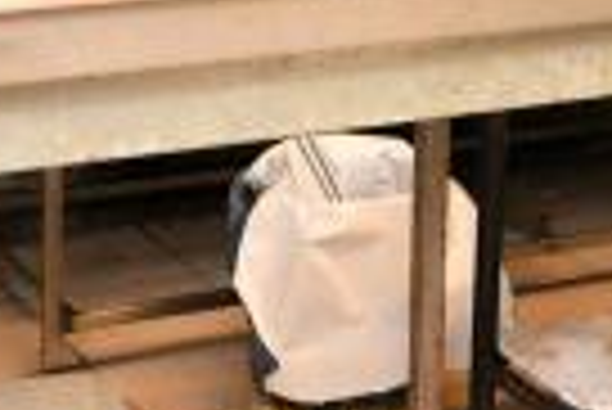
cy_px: -146
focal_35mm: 113
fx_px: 1923
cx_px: 432
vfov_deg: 11.8
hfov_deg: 18.0
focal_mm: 10
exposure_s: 1/30
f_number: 3.5
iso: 320
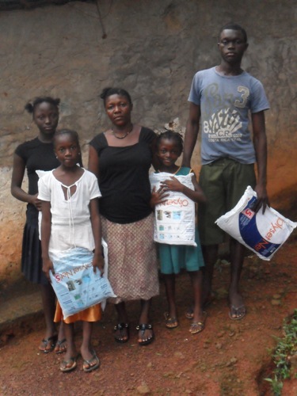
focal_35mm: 52
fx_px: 595
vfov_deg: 36.8
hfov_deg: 28.0
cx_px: 148
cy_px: 198
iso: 400
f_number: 5
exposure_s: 1/60
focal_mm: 9.3
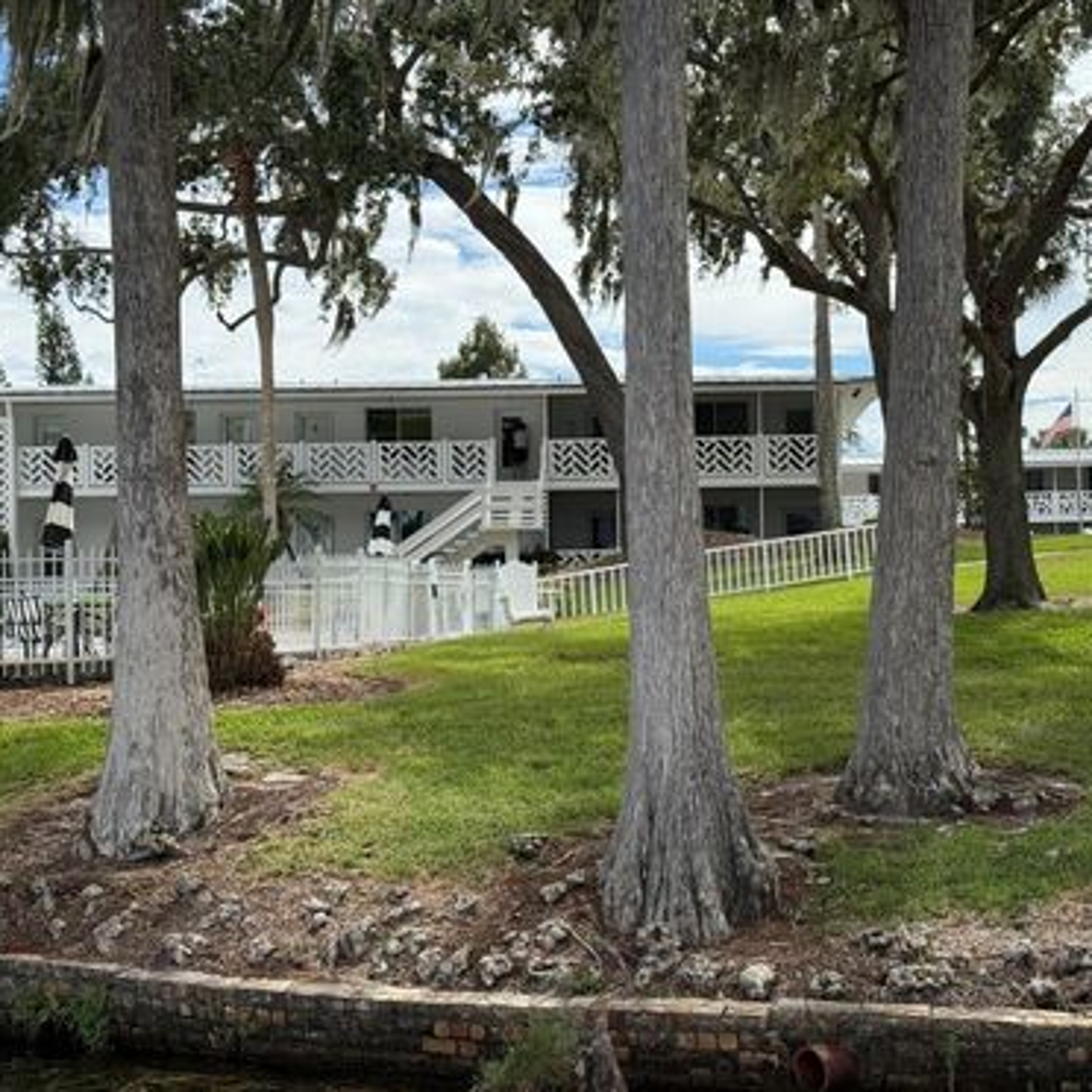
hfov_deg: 30.0
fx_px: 2034
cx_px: 628
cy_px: 545
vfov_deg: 30.0
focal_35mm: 57
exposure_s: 1/4587
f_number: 1.78
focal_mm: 6.76
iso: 80
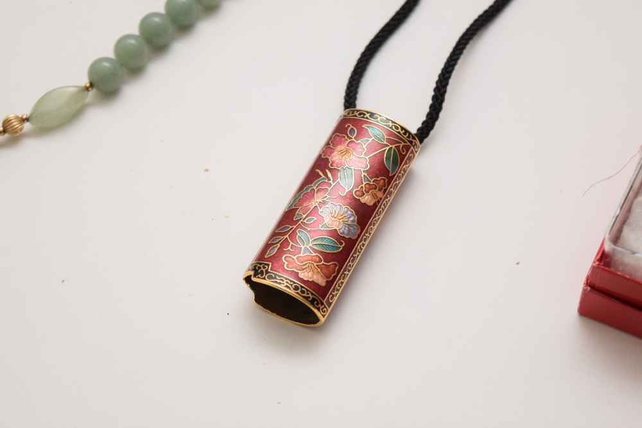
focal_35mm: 82
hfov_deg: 24.6
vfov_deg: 16.6
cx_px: 321
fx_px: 1471
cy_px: 214
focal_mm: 55
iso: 2000
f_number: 5.6
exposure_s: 1/60
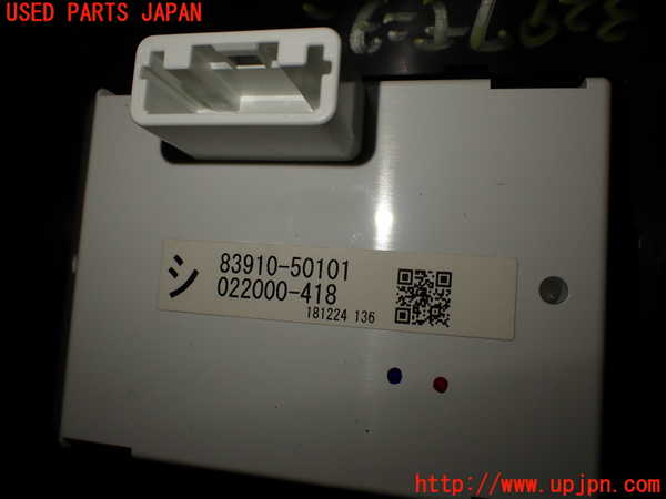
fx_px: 577
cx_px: 333
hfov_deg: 60.0
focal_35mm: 30
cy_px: 250
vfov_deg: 46.8
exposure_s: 1/250
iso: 100
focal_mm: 5.4
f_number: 3.2
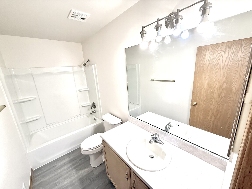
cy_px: 94
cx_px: 126
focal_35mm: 14
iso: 250
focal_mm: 2.22
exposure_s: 1/120
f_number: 2.2
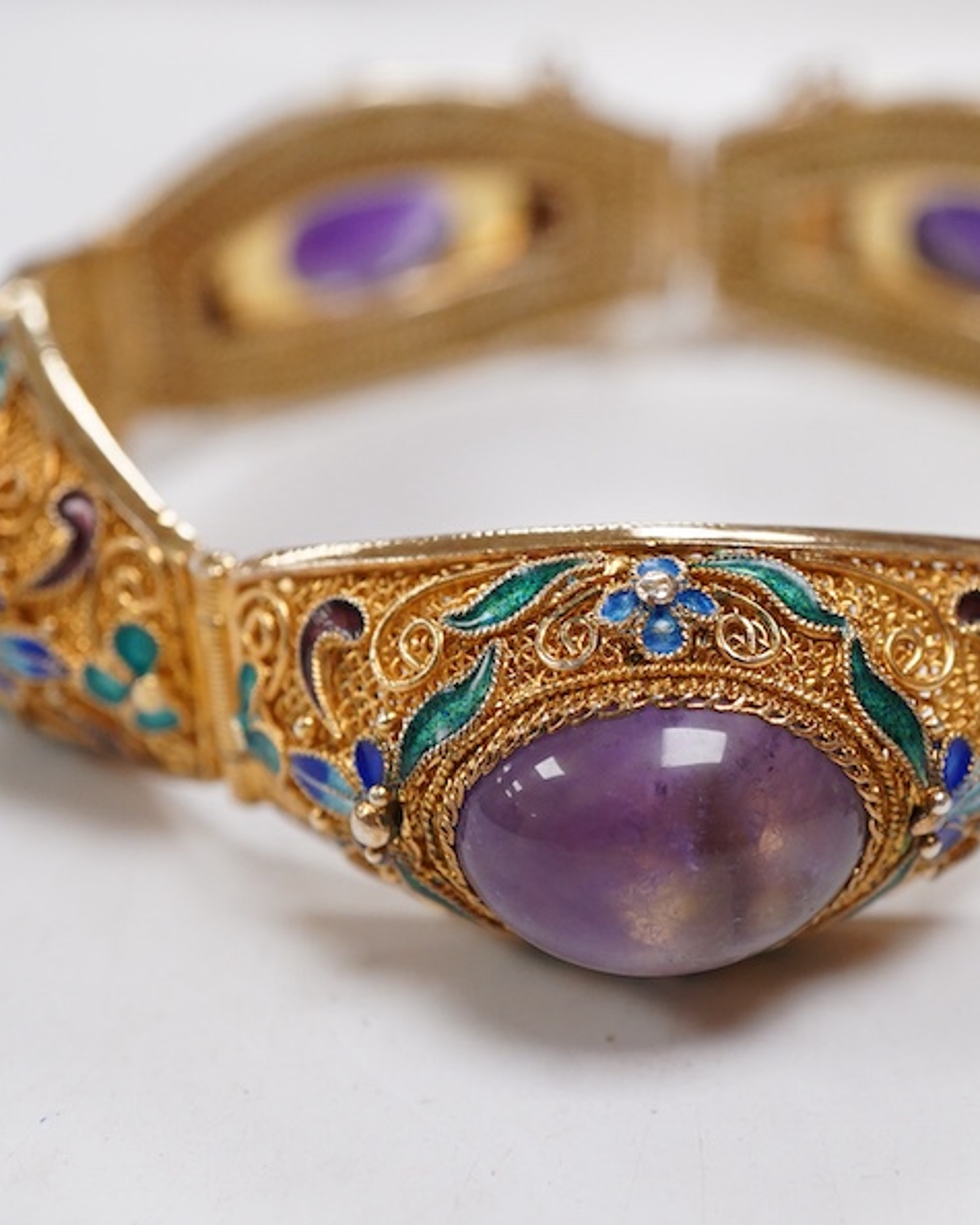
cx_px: 671
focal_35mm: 64
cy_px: 612
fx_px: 2321
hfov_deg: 23.7
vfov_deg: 29.6
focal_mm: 30
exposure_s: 1/125
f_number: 10
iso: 1250
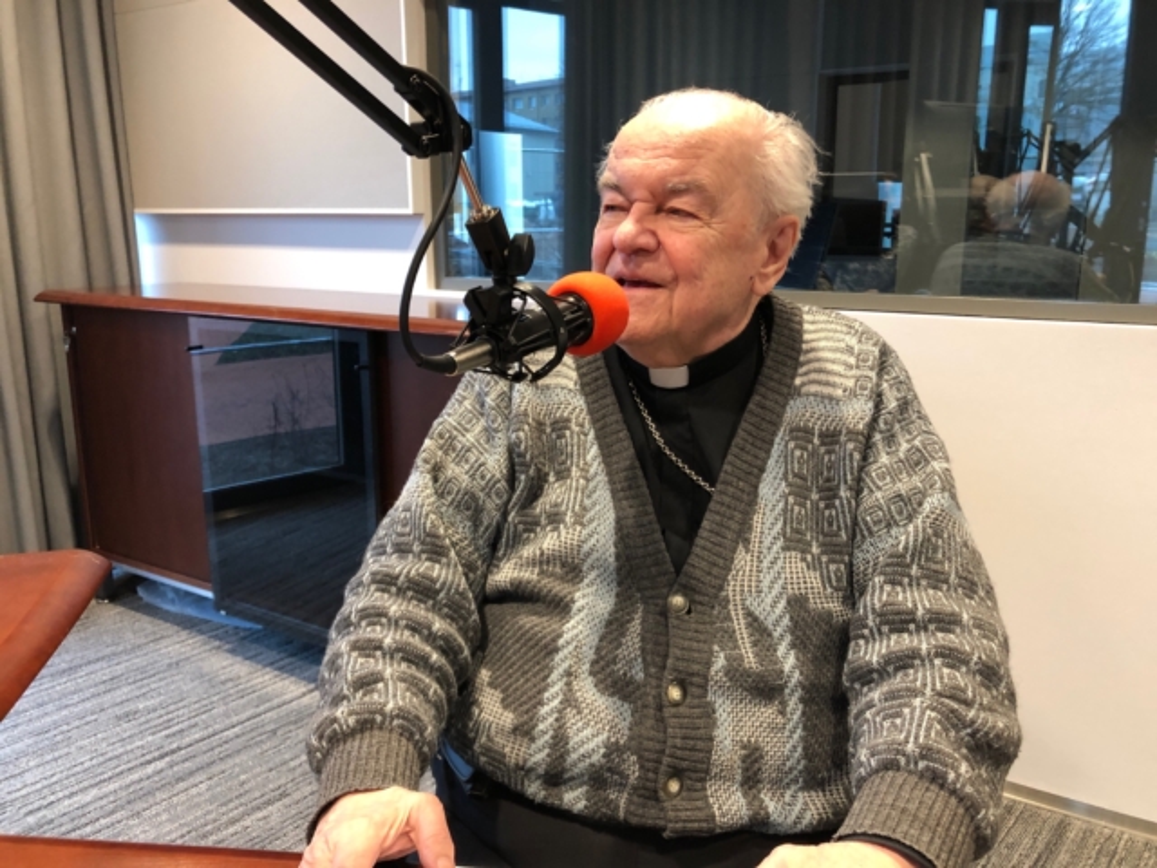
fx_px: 936
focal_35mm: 28
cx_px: 578
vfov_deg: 49.7
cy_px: 434
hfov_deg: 63.4
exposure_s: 1/16
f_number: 1.8
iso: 50
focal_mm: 3.99
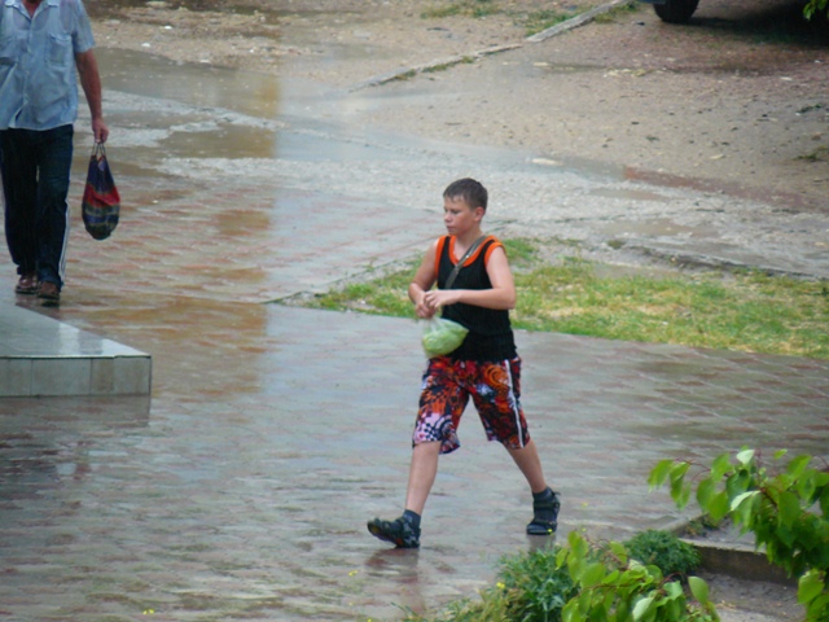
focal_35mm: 432
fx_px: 10346
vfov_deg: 3.4
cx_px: 414
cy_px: 311
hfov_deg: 4.6
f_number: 3.3
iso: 200
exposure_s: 1/100
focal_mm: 72
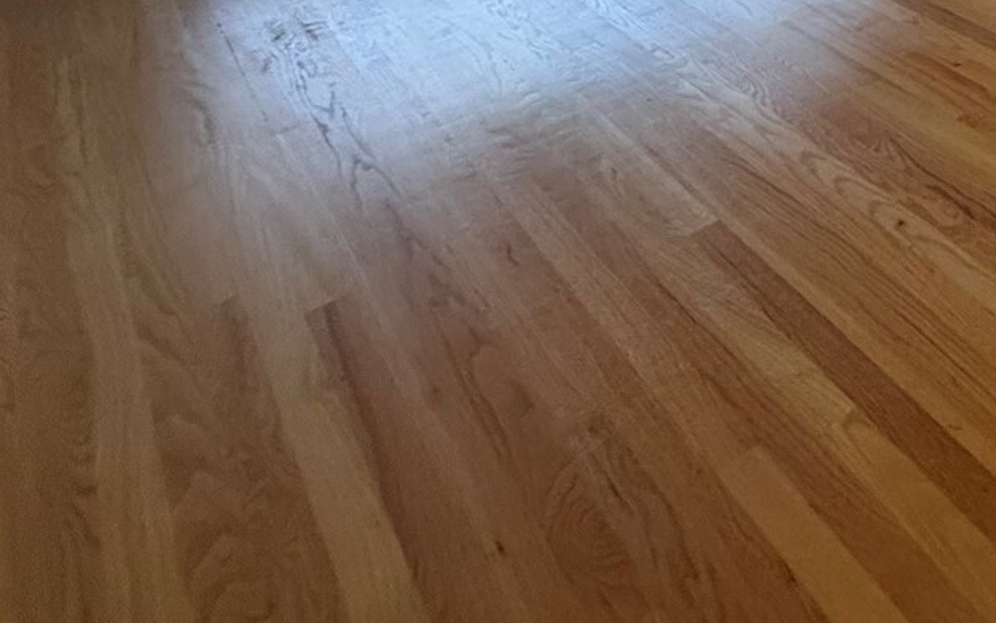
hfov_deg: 37.5
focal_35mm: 38
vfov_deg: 26.1
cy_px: -277
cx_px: 1222
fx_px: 1032
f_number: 2.2
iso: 320
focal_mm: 2.22
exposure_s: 1/60
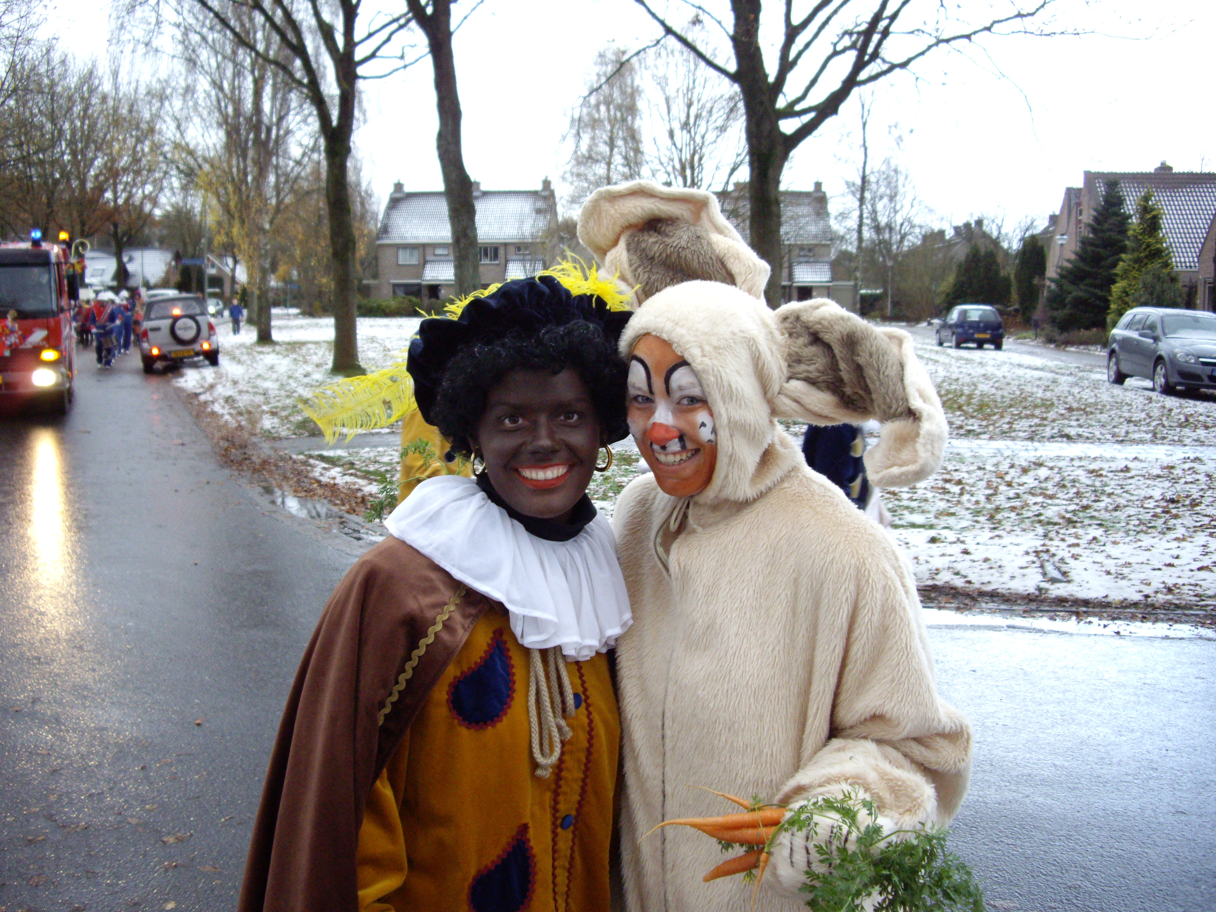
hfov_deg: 49.0
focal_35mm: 38
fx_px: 1335
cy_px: 456
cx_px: 608
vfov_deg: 37.7
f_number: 2.8
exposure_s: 1/125
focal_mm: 7.9
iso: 400
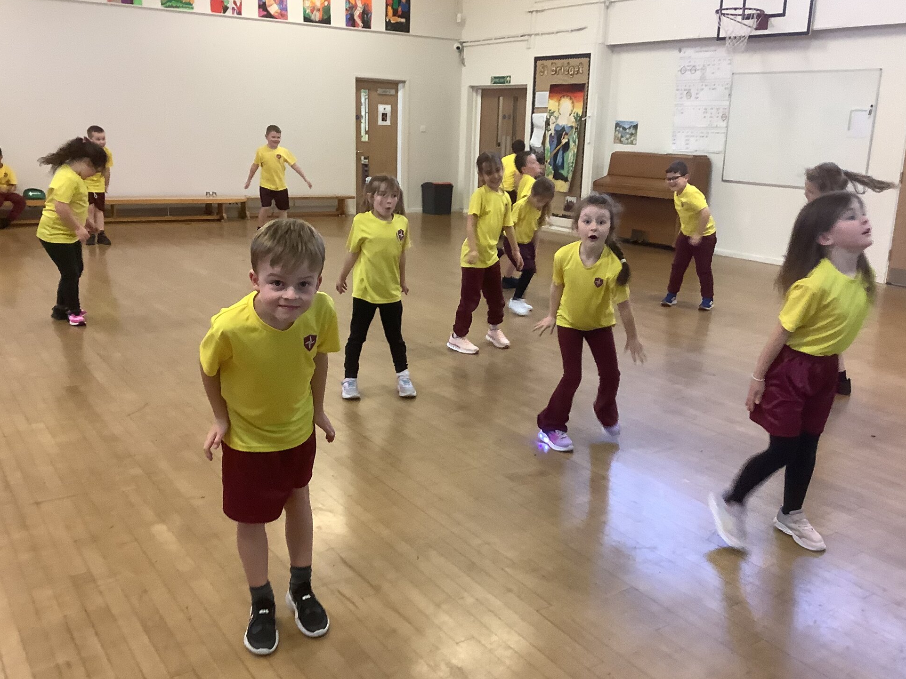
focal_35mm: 33
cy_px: 341
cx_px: 473
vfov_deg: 42.9
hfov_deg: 55.3
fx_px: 864
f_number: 2.4
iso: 200
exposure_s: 1/50
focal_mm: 3.3
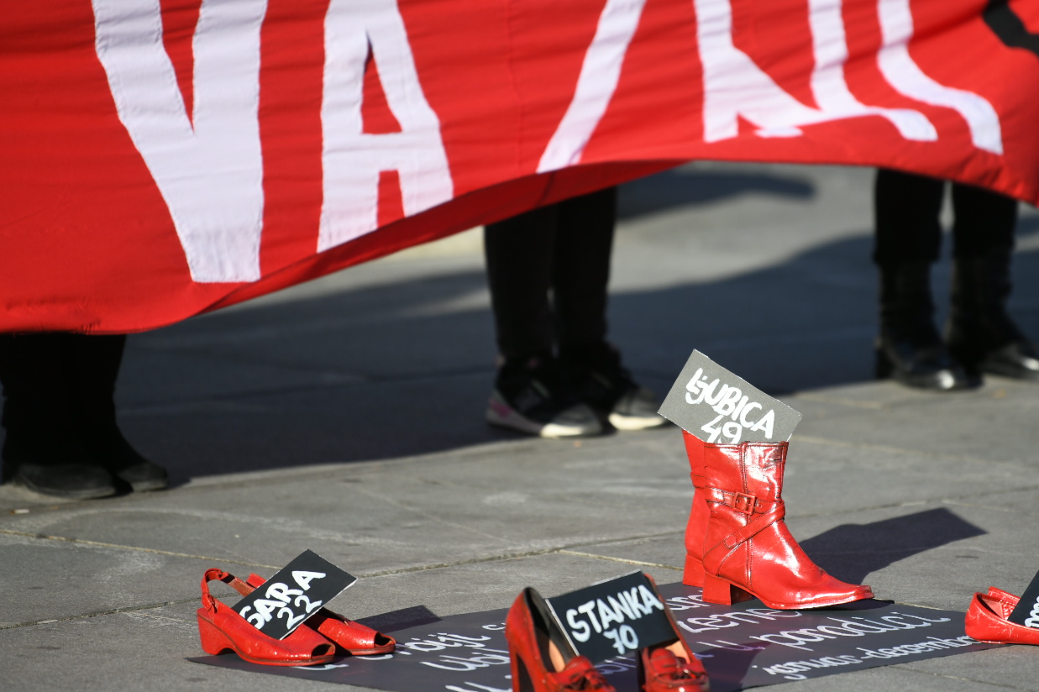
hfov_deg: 7.9
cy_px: 313
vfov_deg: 5.2
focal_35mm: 262
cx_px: 680
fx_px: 7559
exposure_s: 1/8000
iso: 500
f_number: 2.8
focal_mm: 200
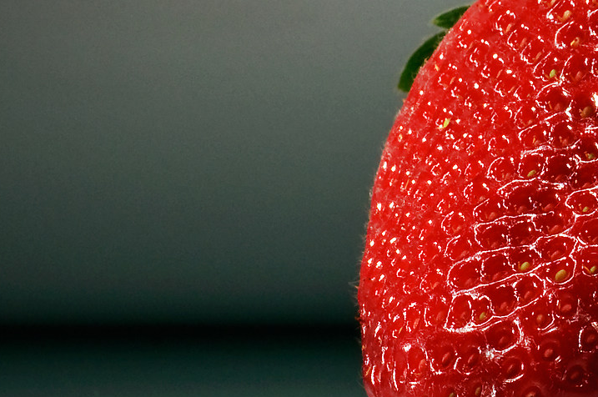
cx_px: 895
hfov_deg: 4.5
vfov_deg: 3.0
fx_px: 7498
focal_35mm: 452
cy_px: 438
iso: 200
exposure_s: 30
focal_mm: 90
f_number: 20
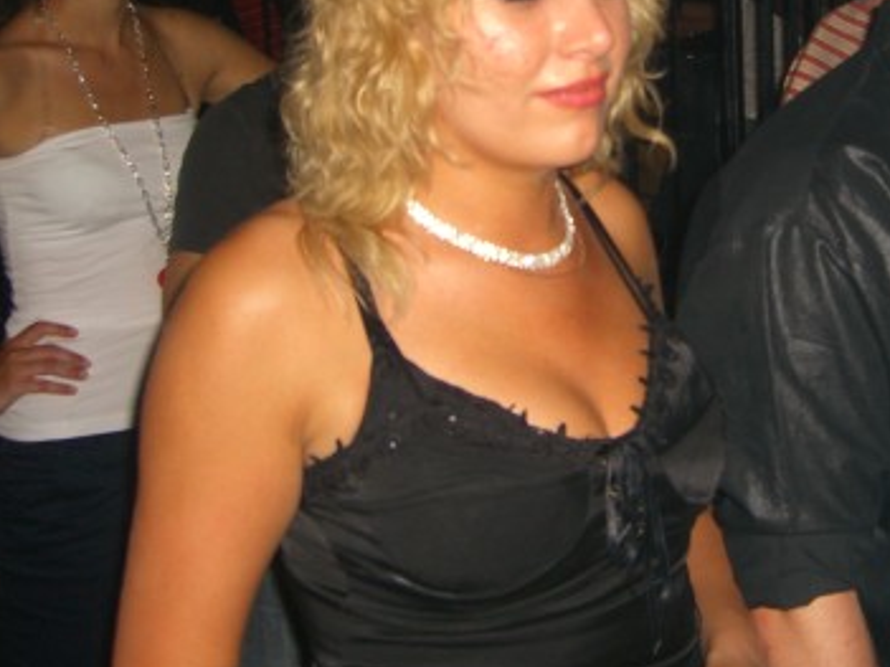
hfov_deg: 29.3
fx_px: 1671
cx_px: 677
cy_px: 155
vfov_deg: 22.3
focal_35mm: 65
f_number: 2.8
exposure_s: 1/60
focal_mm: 7.9
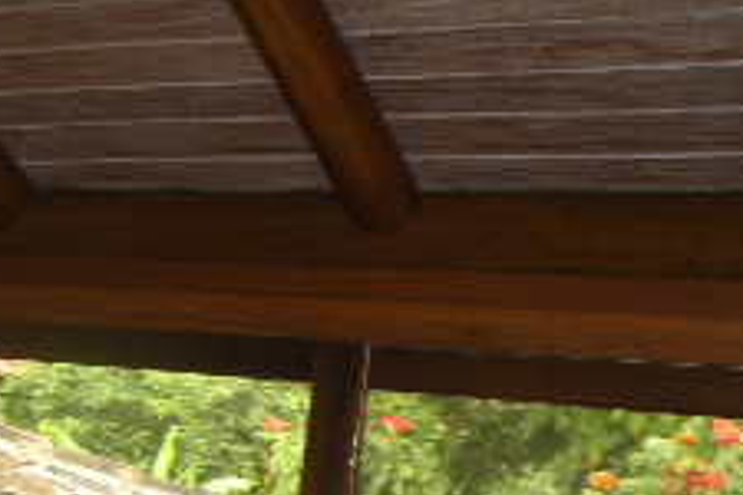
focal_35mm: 80
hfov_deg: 22.3
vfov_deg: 16.1
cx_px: -264
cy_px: 653
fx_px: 1651
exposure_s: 1/61
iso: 64
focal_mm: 4.7
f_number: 2.8
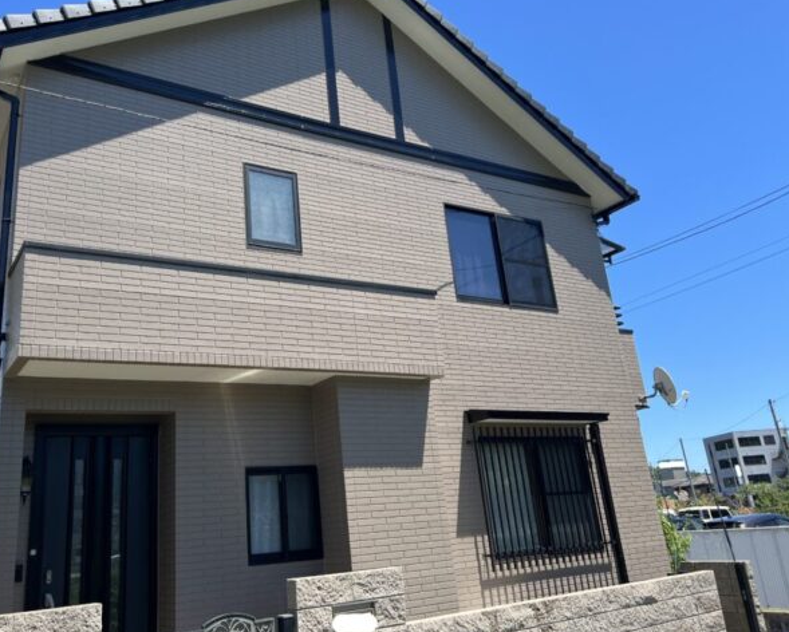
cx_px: 320
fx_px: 724
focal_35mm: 31
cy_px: 279
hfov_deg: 56.8
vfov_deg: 47.1
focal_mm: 5.7
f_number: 1.5
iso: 50
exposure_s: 1/2208
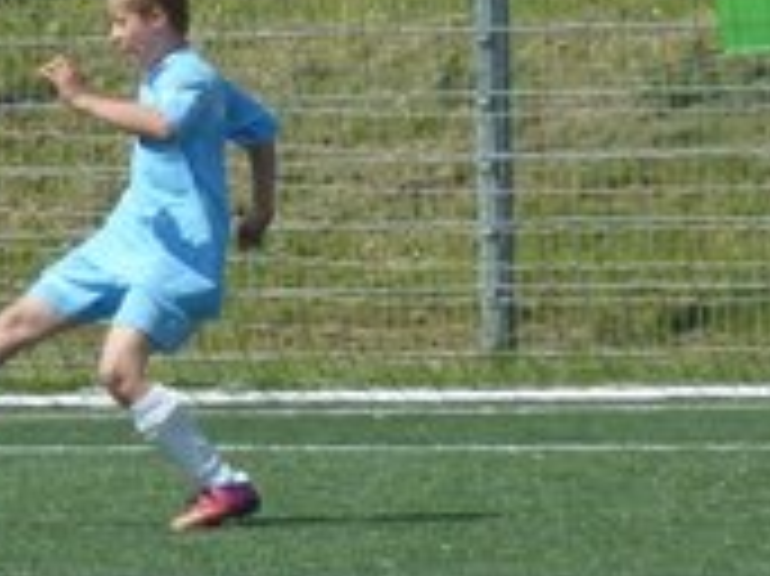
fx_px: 27274
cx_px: -149
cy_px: -106
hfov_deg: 1.6
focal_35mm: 1227
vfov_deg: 1.2
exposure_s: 1/1000
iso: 200
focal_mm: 49.2
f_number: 5.6
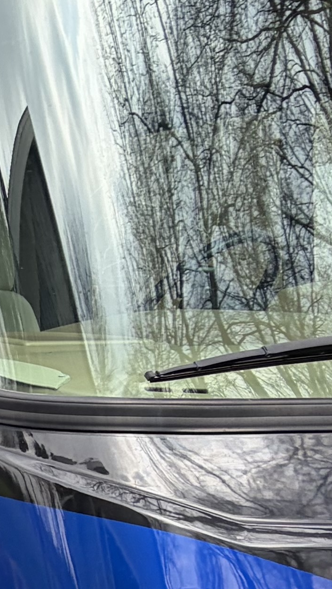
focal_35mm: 129
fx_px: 2018
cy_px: 575
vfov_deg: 16.3
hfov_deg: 7.8
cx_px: -737
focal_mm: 5.96
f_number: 1.6
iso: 50
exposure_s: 1/433
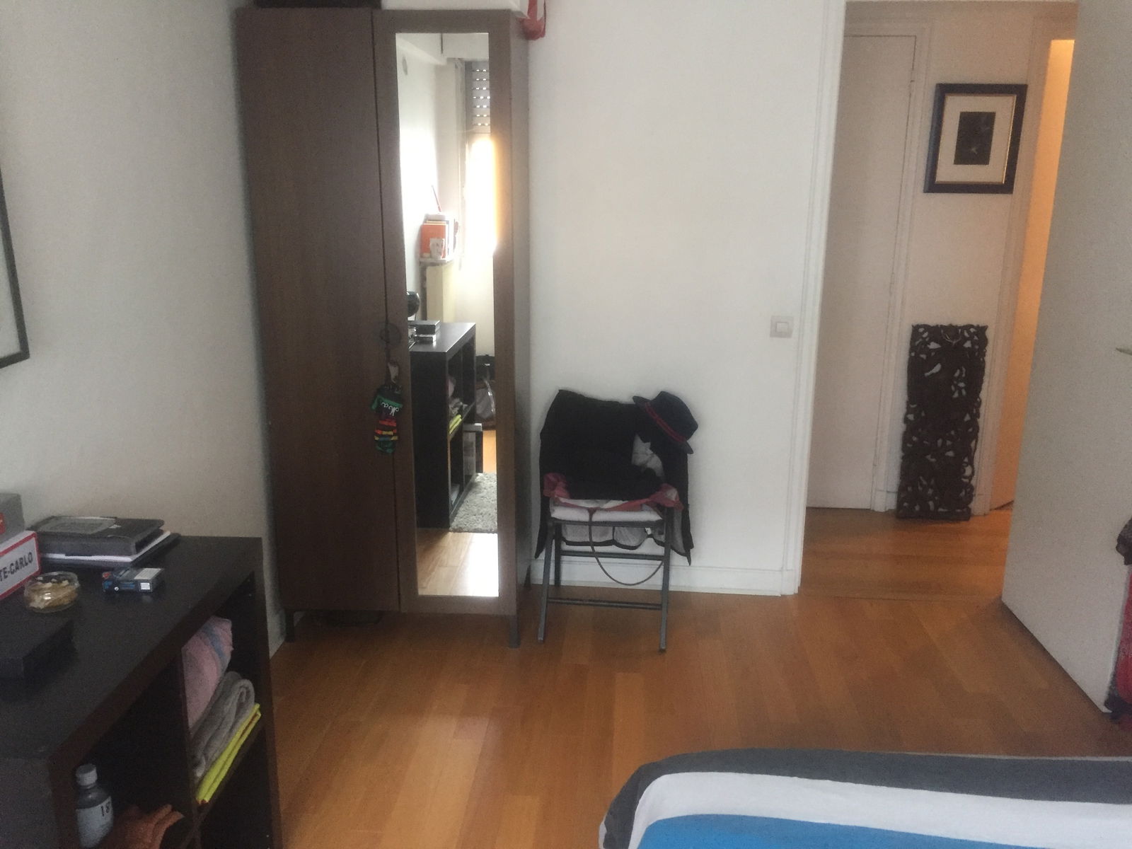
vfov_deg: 48.2
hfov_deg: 61.7
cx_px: 566
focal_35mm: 29
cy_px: 424
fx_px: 948
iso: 250
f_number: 2.2
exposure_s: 1/25
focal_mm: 4.15
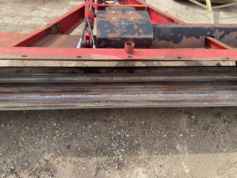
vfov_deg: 53.1
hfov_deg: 67.3
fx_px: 178
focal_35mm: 26
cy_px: 89
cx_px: 118
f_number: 1.8
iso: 32
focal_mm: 4.25
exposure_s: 1/845
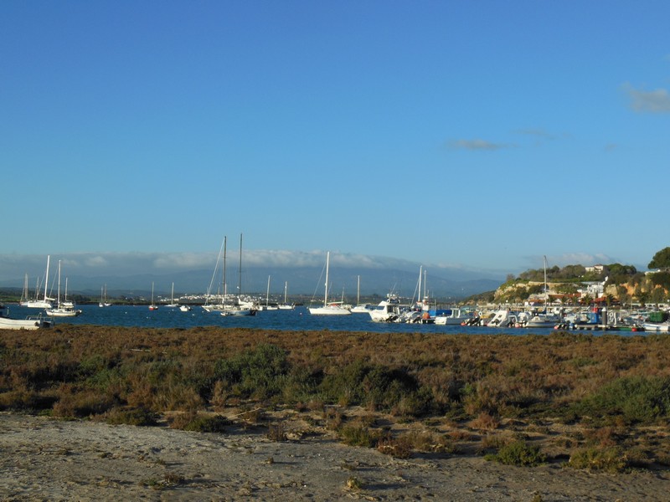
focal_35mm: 50
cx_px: 335
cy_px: 251
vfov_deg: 29.1
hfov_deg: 38.2
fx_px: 968
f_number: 4
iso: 125
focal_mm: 8.9
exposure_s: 1/1250
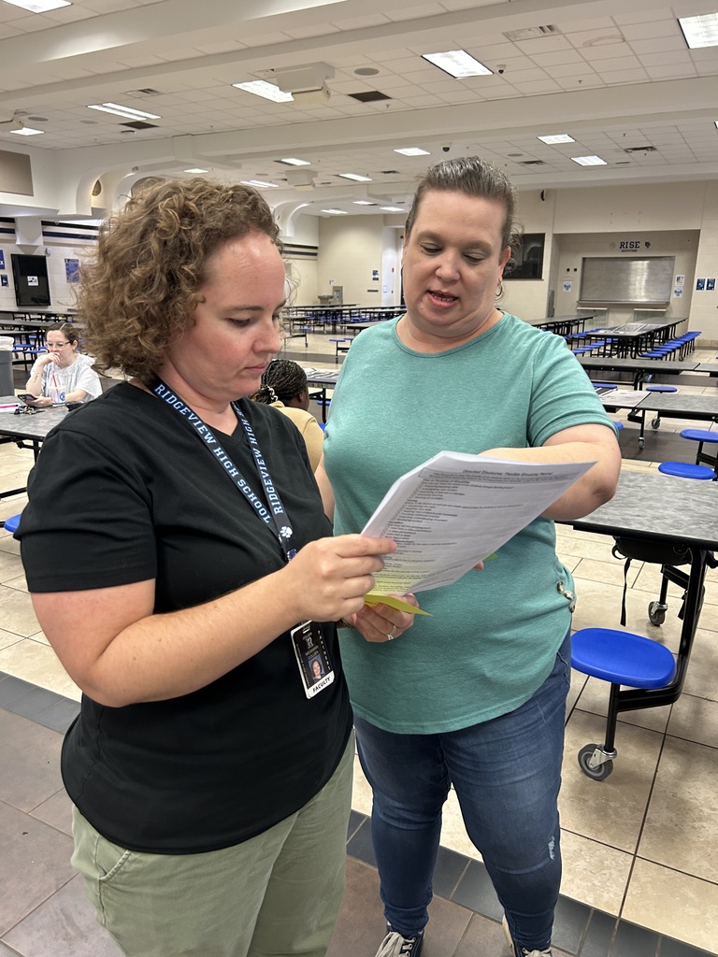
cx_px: 359
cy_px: 478
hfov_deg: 53.1
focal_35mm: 26
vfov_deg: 67.3
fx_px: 719
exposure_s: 1/55
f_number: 1.5
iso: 200
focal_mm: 5.7
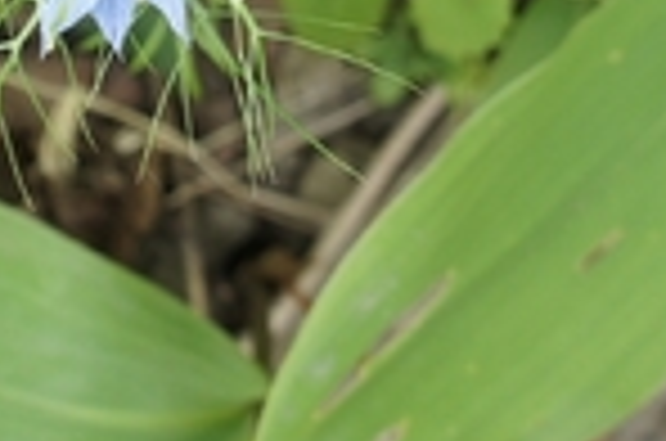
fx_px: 2252
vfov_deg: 11.0
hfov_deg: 16.6
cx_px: 50
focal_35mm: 122
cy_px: -45
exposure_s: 1/80
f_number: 5.6
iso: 200
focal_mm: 20
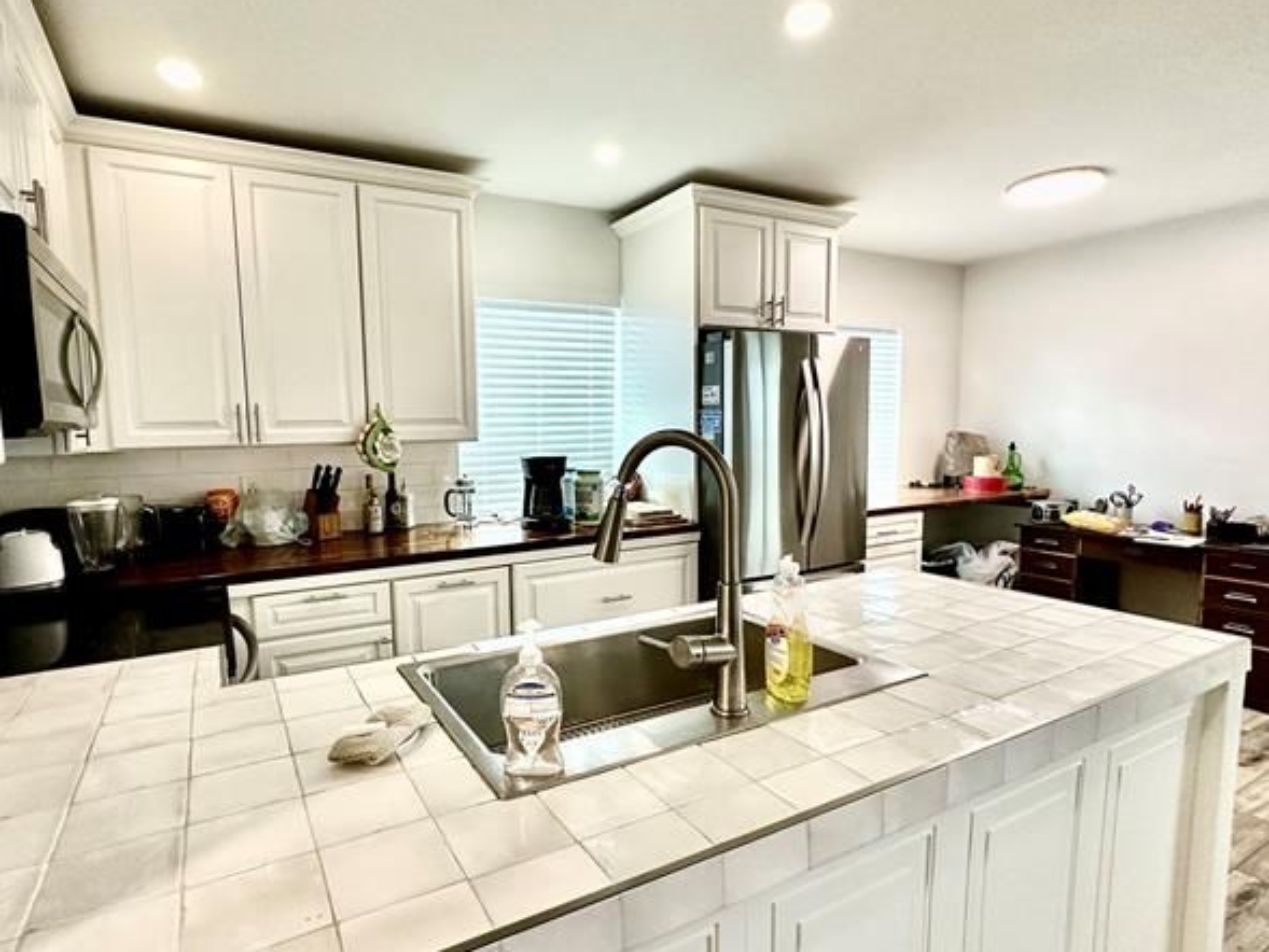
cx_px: 584
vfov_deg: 68.7
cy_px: 498
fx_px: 697
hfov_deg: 84.5
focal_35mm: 19
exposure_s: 1/120
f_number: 2.2
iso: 320
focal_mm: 2.22
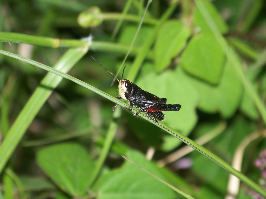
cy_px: 100
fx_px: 2298
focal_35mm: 299
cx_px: 133
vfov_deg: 5.0
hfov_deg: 6.6
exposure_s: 1/60
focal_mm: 49.7
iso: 64
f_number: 4
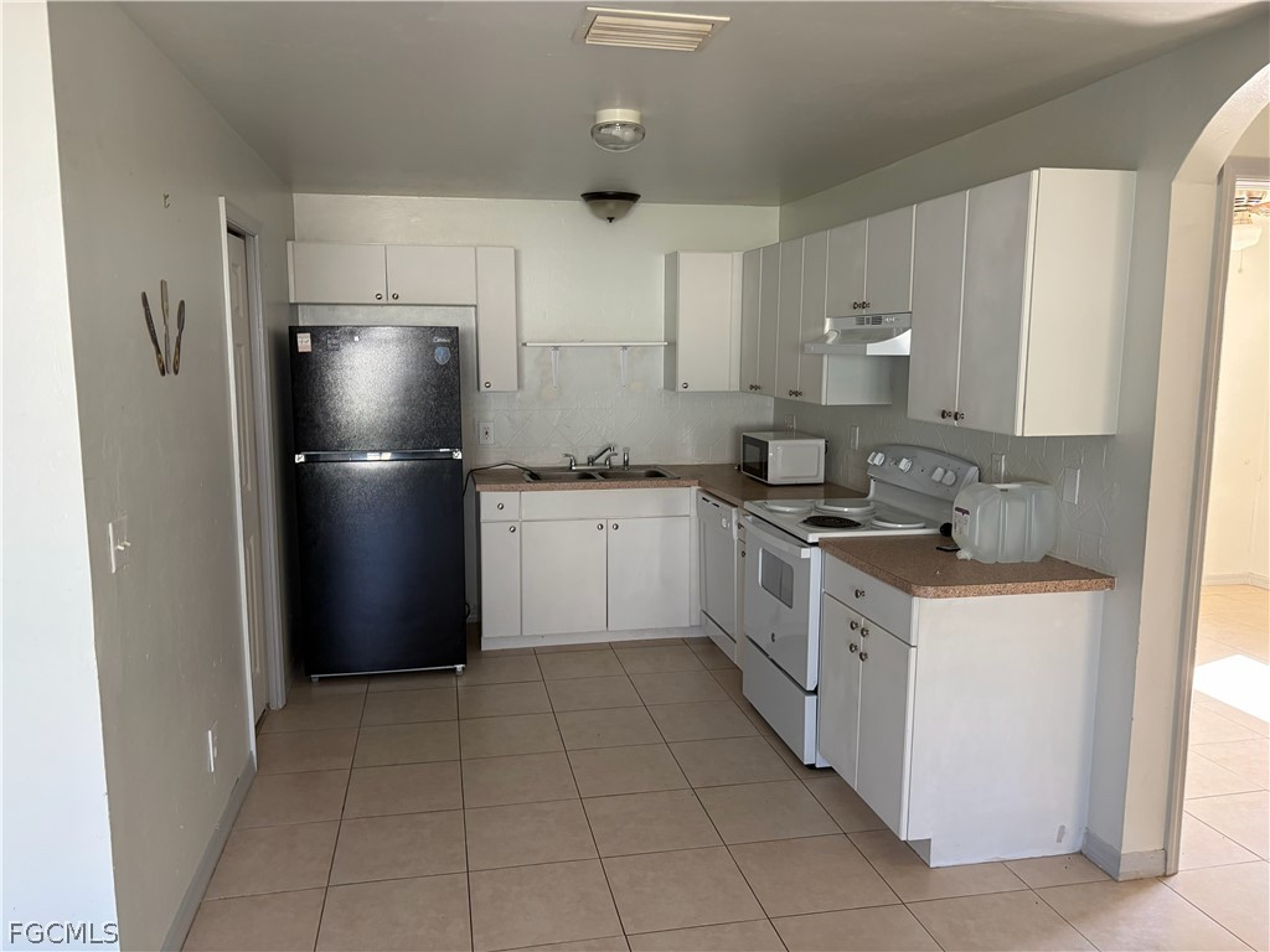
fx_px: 954
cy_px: 476
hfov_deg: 67.3
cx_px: 635
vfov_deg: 53.1
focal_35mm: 26
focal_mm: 5.96
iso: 125
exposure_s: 1/68
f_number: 1.6
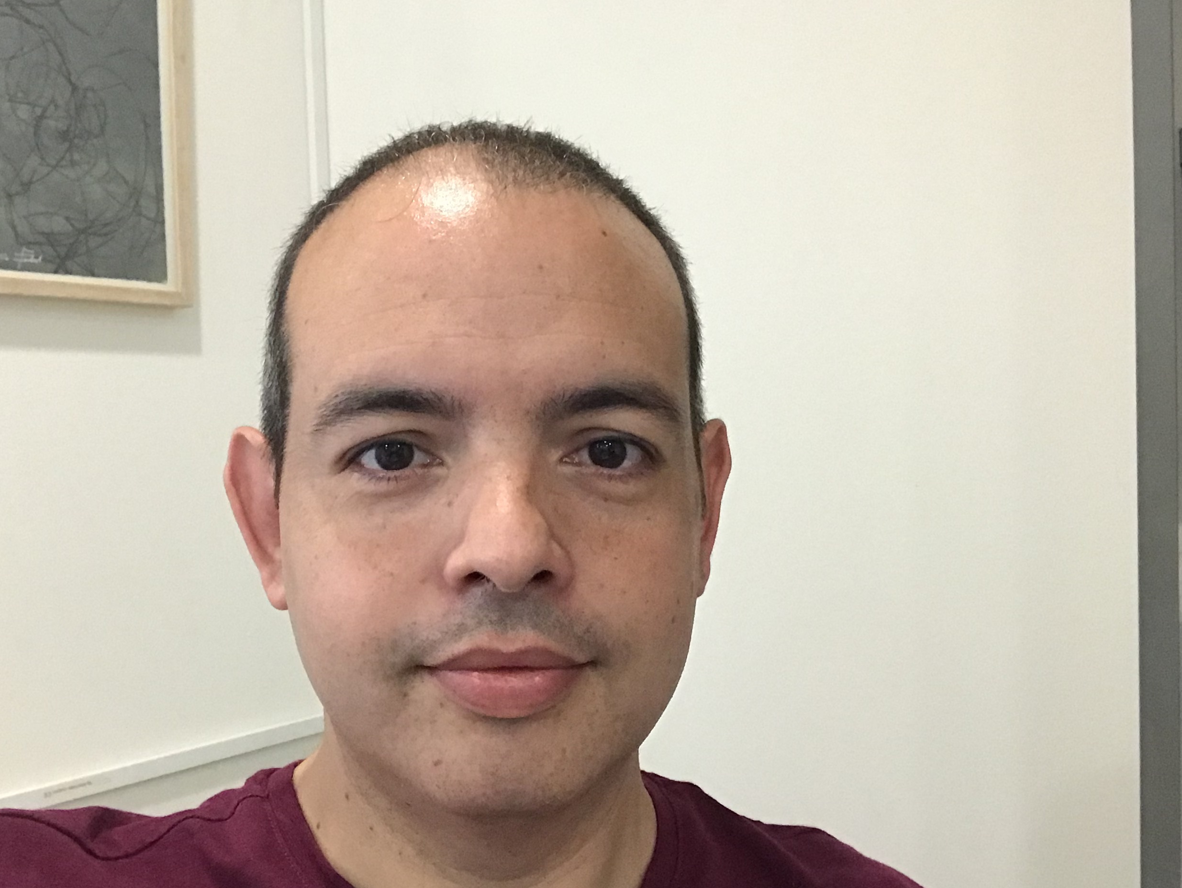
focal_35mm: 40
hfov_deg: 46.7
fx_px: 1367
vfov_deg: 36.0
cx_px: 544
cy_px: 494
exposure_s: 1/25
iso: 200
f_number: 2.2
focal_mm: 2.87
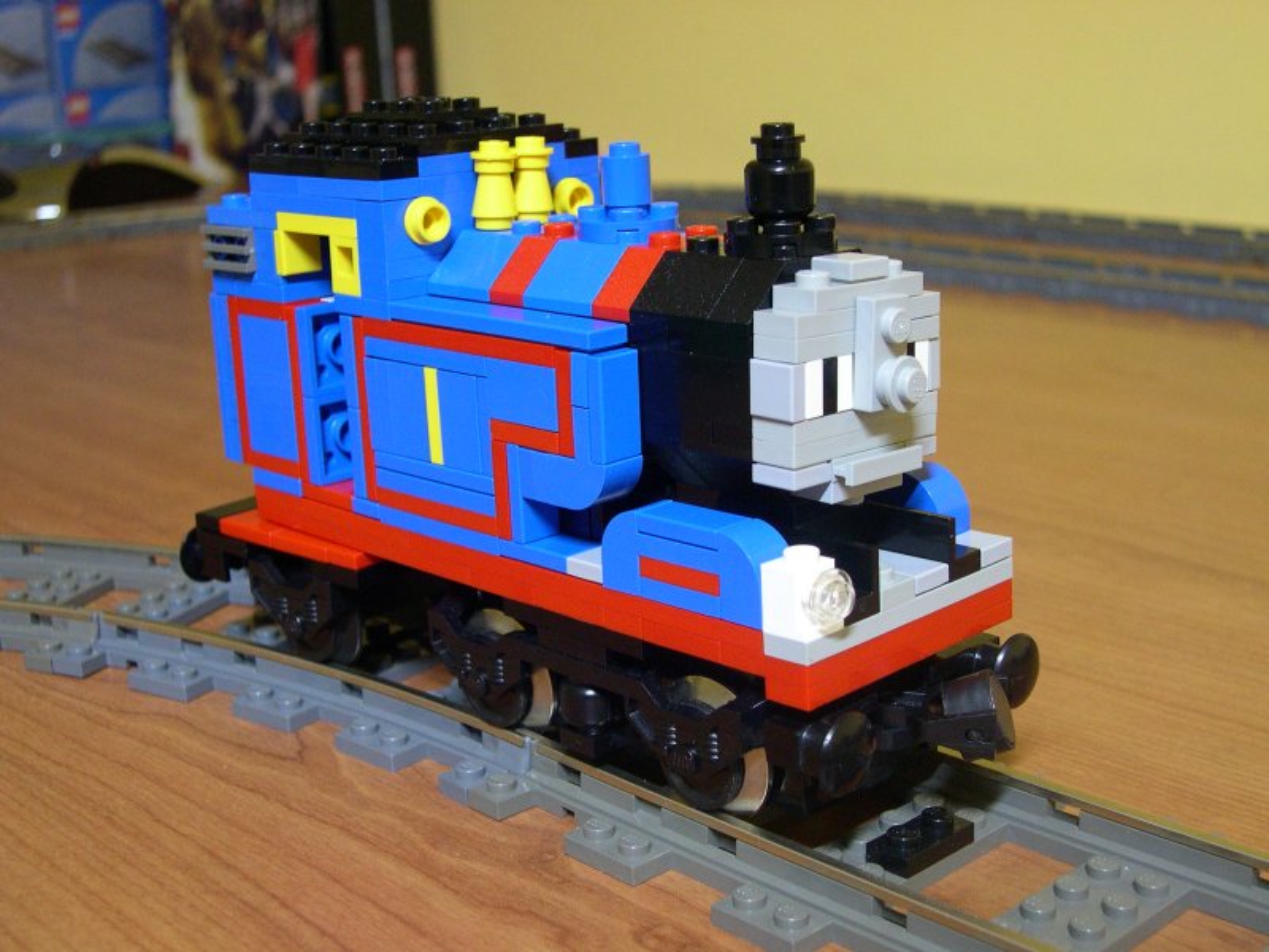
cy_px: 476
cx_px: 634
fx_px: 1723
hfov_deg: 40.4
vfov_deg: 30.9
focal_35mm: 47
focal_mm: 10.1
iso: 400
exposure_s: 1/4.5
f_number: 3.1
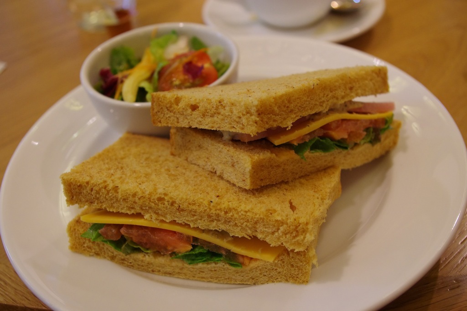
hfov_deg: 46.4
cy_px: 156
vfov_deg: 31.9
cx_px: 234
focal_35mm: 42
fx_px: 545
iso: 1600
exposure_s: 1/60
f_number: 5
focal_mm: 28.13
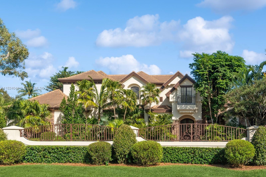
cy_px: 88
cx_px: 133
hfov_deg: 60.3
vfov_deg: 42.3
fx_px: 229
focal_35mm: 31
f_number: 8
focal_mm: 31
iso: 200
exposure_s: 1/500
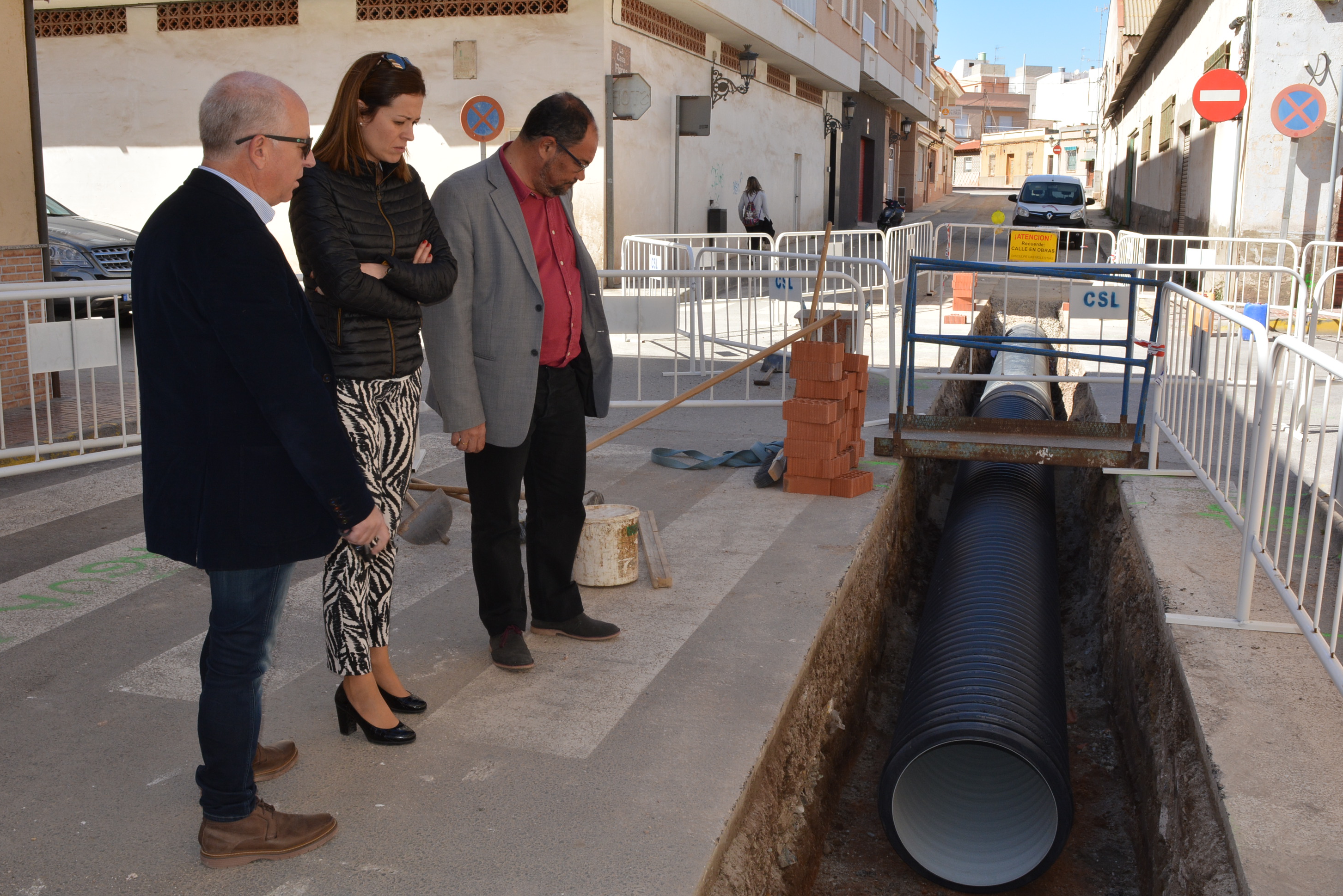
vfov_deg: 38.9
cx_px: 680
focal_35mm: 34
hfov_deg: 55.8
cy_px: 454
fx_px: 1268
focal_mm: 22
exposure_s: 1/200
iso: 400
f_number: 13
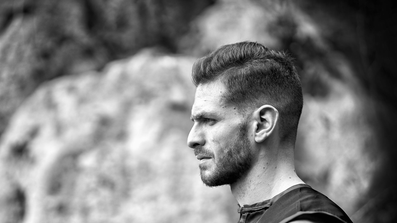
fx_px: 1200
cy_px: 168
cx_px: 166
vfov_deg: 10.6
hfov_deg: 18.8
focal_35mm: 114
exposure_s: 1/1250
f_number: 2
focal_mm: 85
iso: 100
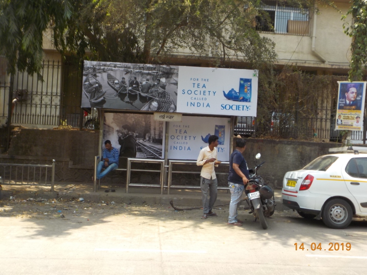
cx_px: 184
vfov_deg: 37.7
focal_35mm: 38
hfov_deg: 49.0
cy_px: 138
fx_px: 403
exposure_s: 1/320
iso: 125
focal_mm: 5.2
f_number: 3.7
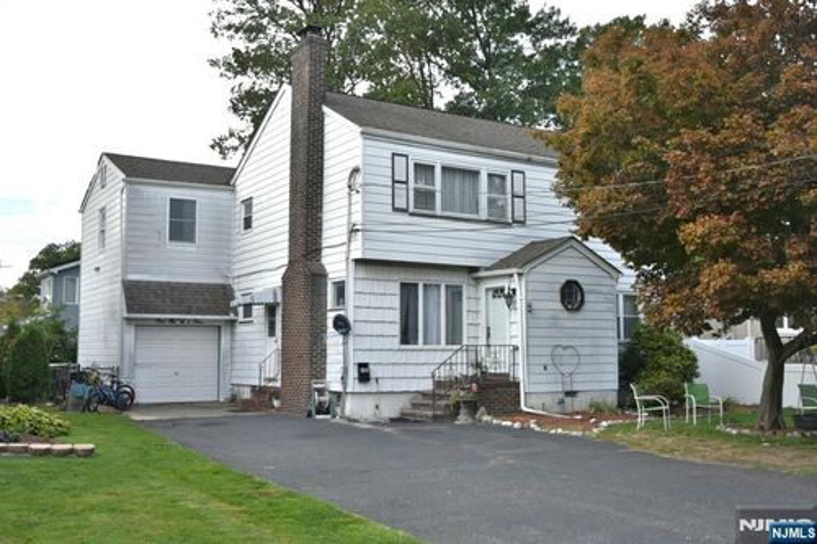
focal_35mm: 34
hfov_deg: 55.8
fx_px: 771
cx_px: 408
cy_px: 272
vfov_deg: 38.9
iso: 200
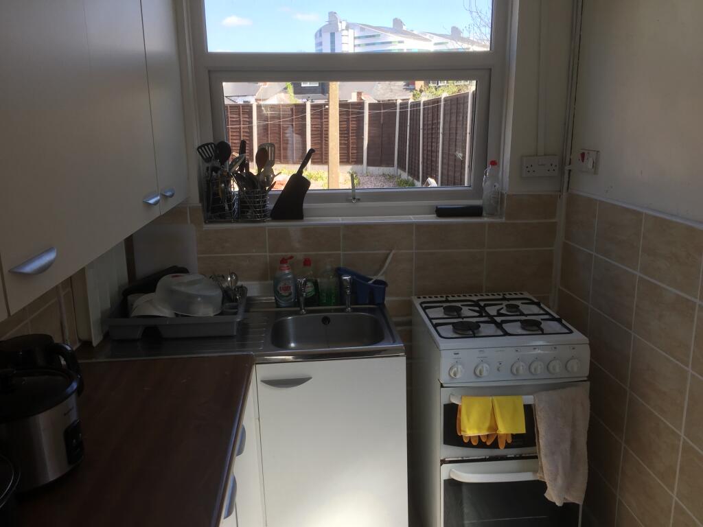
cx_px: 352
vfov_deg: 48.2
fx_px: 589
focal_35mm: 29
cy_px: 264
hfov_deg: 61.7
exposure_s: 1/286
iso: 32
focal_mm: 4.15
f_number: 2.2
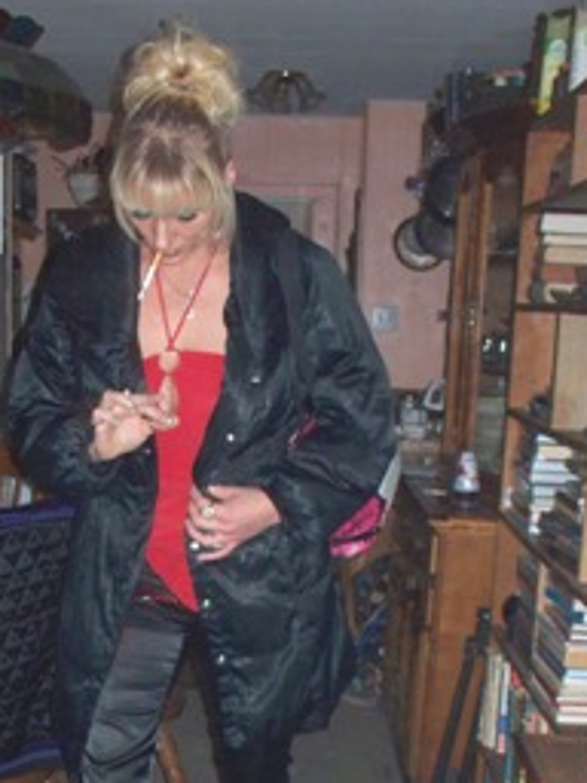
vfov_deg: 30.0
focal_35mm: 63
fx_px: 1424
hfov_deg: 23.1
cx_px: 156
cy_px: 621
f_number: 2.8
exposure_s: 1/30
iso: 200
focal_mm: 7.54
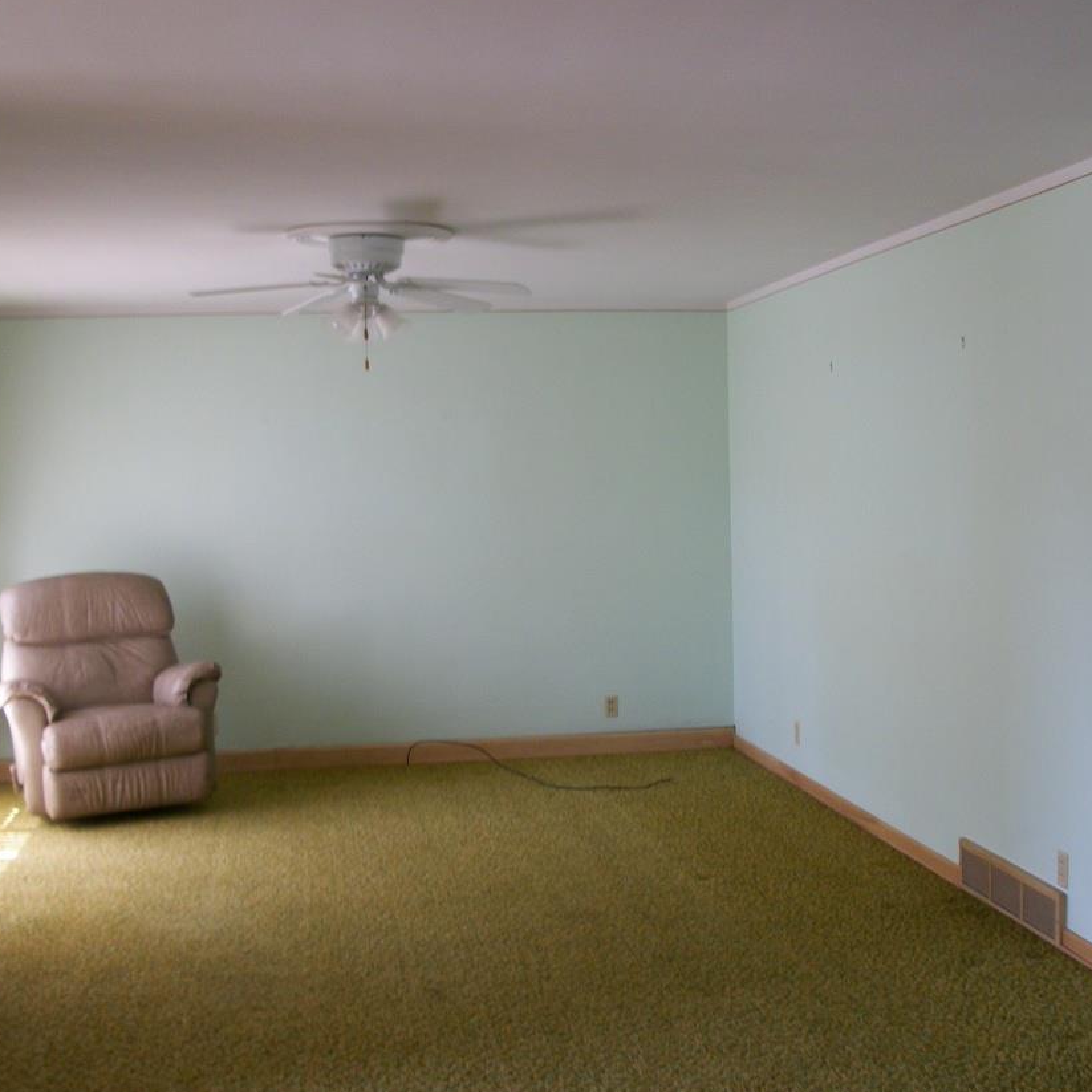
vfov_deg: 38.3
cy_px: 579
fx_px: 1570
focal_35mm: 44
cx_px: 553
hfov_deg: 38.3
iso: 80
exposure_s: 1/30
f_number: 2.9
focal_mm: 5.7
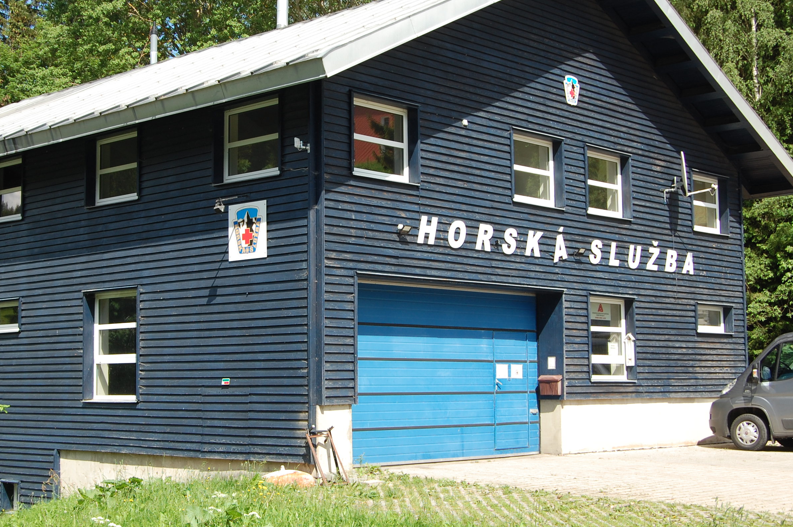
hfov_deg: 34.1
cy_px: 245
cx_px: 327
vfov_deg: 23.1
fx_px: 1290
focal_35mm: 59
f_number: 8
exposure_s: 1/200
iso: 200
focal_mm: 31
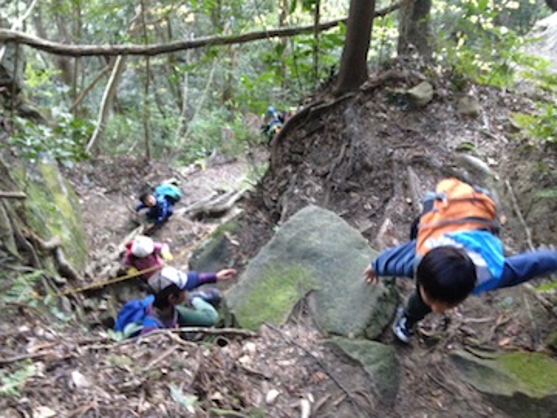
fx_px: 531
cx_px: 278
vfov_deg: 42.9
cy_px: 209
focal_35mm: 33
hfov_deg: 55.4
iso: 320
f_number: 2.4
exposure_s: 1/20
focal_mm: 4.12
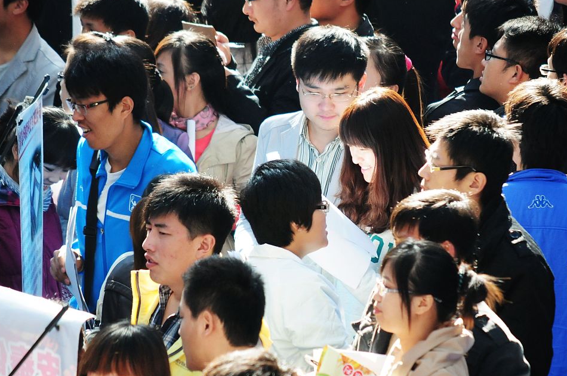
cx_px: 301
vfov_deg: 3.8
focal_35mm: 360
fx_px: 5663
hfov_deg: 5.7
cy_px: 200
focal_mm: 190
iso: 1000
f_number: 7.1
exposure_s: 1/200
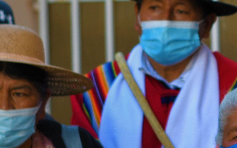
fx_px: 1944
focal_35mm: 301
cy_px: 115
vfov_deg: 4.4
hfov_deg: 6.8
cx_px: 393
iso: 100
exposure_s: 1/400
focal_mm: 50
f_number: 2.8
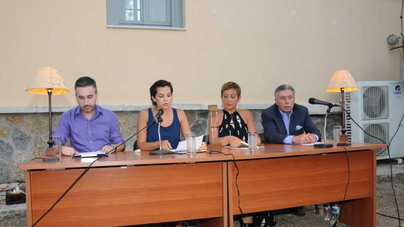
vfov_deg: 35.0
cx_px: 201
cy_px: 135
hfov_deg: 58.7
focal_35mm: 34
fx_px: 359
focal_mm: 21
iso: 800
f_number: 7.1
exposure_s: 1/60
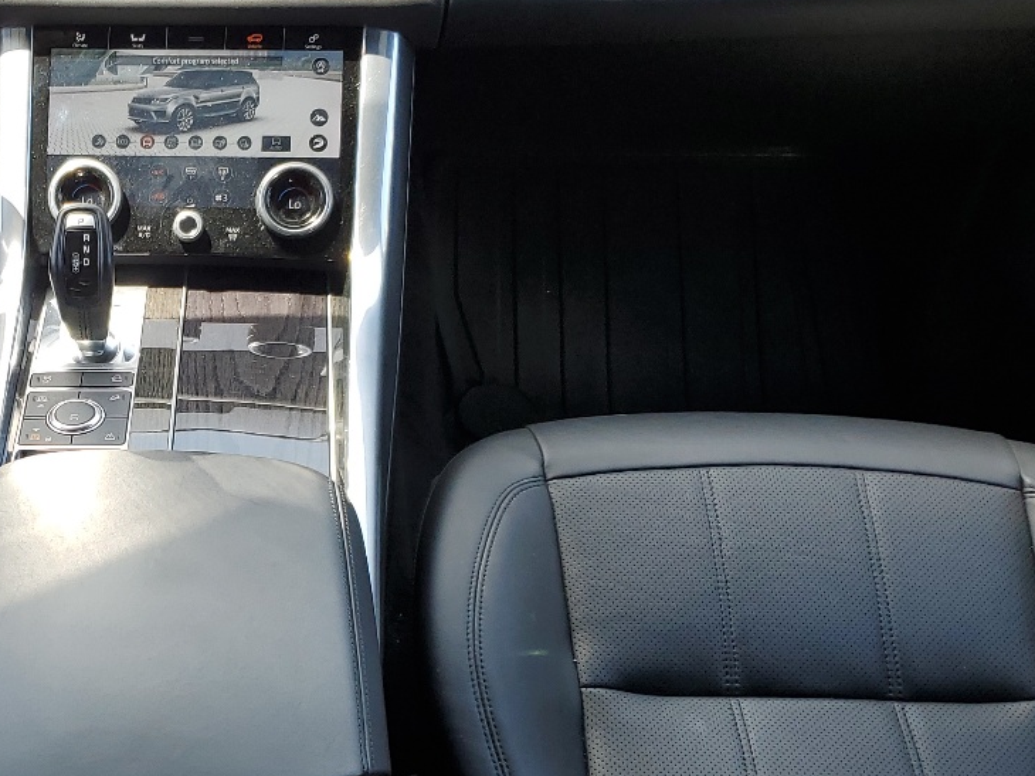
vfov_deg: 25.6
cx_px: 95
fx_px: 1704
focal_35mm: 57
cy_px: 451
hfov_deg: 32.1
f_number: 1.5
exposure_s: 1/204
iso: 50
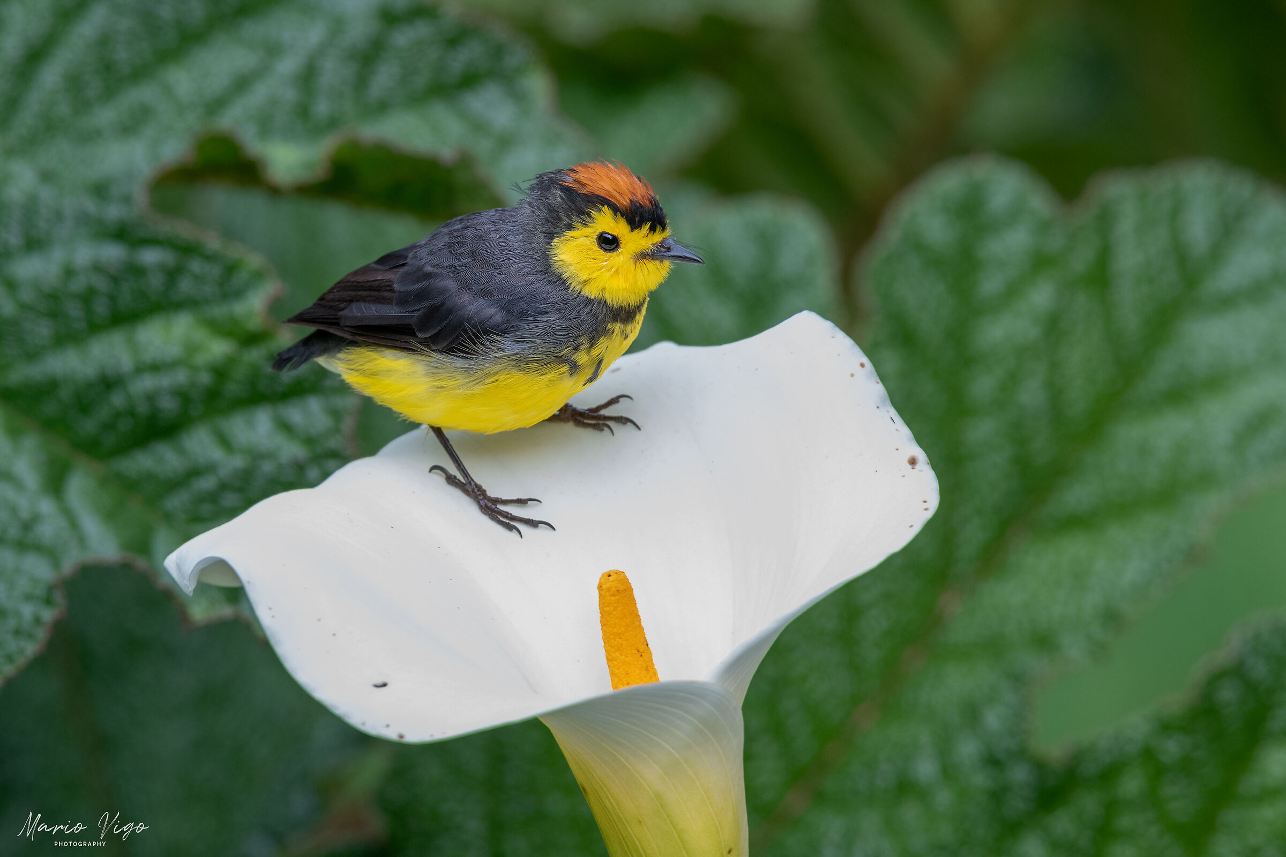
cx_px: 643
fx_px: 19646
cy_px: 428
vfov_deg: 2.5
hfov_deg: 3.7
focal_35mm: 550
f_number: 6.3
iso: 500
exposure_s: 1/250
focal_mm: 550
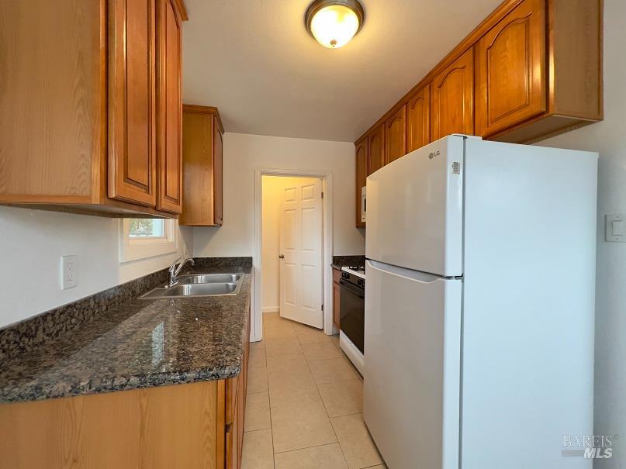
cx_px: 313
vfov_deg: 89.9
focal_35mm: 13
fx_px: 235
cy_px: 234
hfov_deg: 106.2
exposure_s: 1/120
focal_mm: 1.57
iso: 200
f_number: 1.8
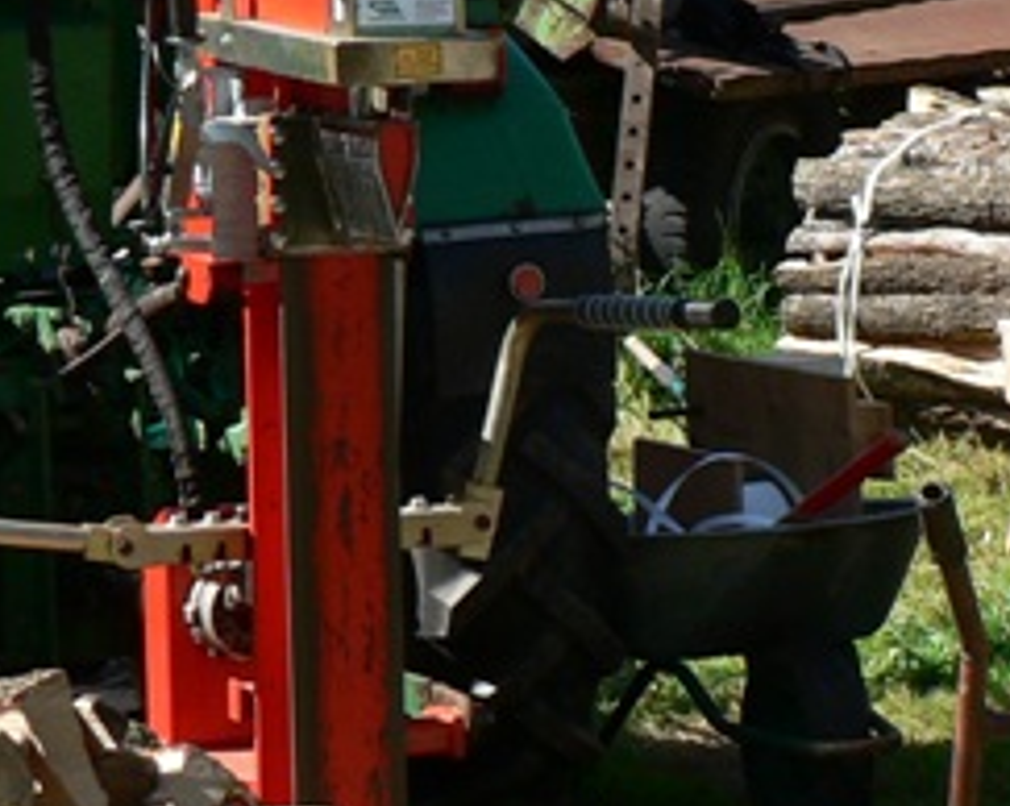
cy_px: 307
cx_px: 756
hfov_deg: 9.2
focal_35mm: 209
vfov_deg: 7.4
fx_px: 6242
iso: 80
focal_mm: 10.9
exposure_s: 1/250
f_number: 4
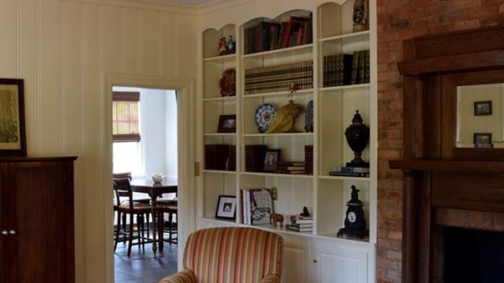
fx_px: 641
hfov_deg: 42.2
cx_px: 156
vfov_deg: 24.9
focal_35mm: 48
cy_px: 160
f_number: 7.1
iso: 100
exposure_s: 1/2
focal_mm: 18
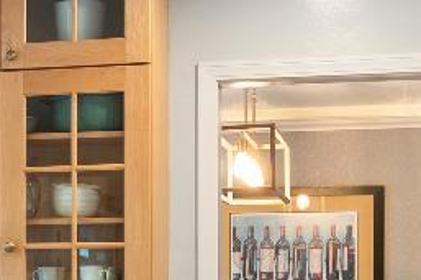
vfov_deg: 9.7
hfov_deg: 13.9
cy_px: 321
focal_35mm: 140
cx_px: -167
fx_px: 1636
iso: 100
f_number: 7.1
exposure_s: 1/2
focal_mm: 24
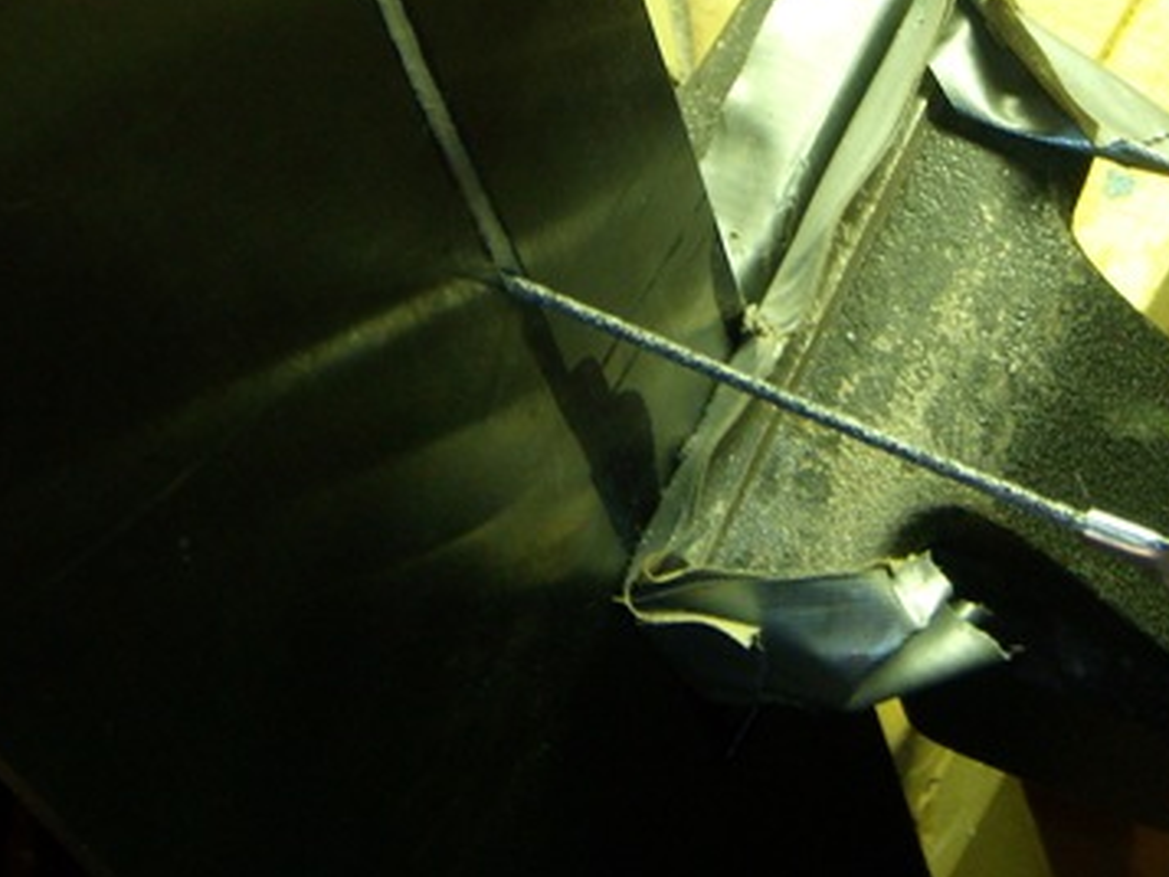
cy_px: 33
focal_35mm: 75
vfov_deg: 19.2
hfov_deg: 25.8
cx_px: 799
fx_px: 2534
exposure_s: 1/16.7
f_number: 3.5
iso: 100
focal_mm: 6.4
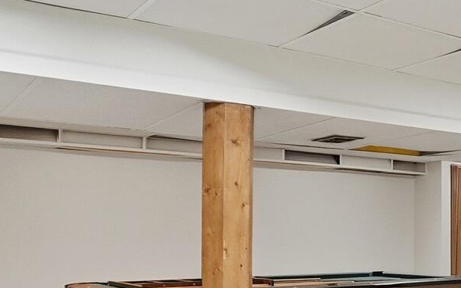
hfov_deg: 32.7
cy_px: 237
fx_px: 641
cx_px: 552
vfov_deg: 24.8
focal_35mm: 51
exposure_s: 1/100
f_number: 4
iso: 100
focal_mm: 10
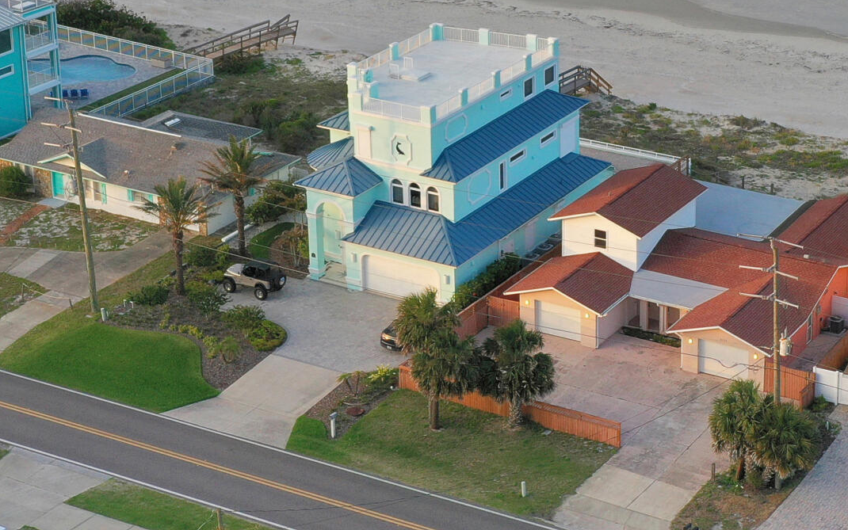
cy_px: -21
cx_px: 617
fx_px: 1849
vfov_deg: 15.9
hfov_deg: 25.6
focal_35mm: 80
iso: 100
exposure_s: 1/100
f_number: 4
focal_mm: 10.26
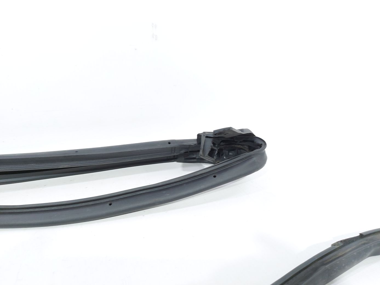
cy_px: 142
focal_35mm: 24
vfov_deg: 56.8
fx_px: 263
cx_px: 190
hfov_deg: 71.6
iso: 125
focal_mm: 5.23
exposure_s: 1/50
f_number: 1.8
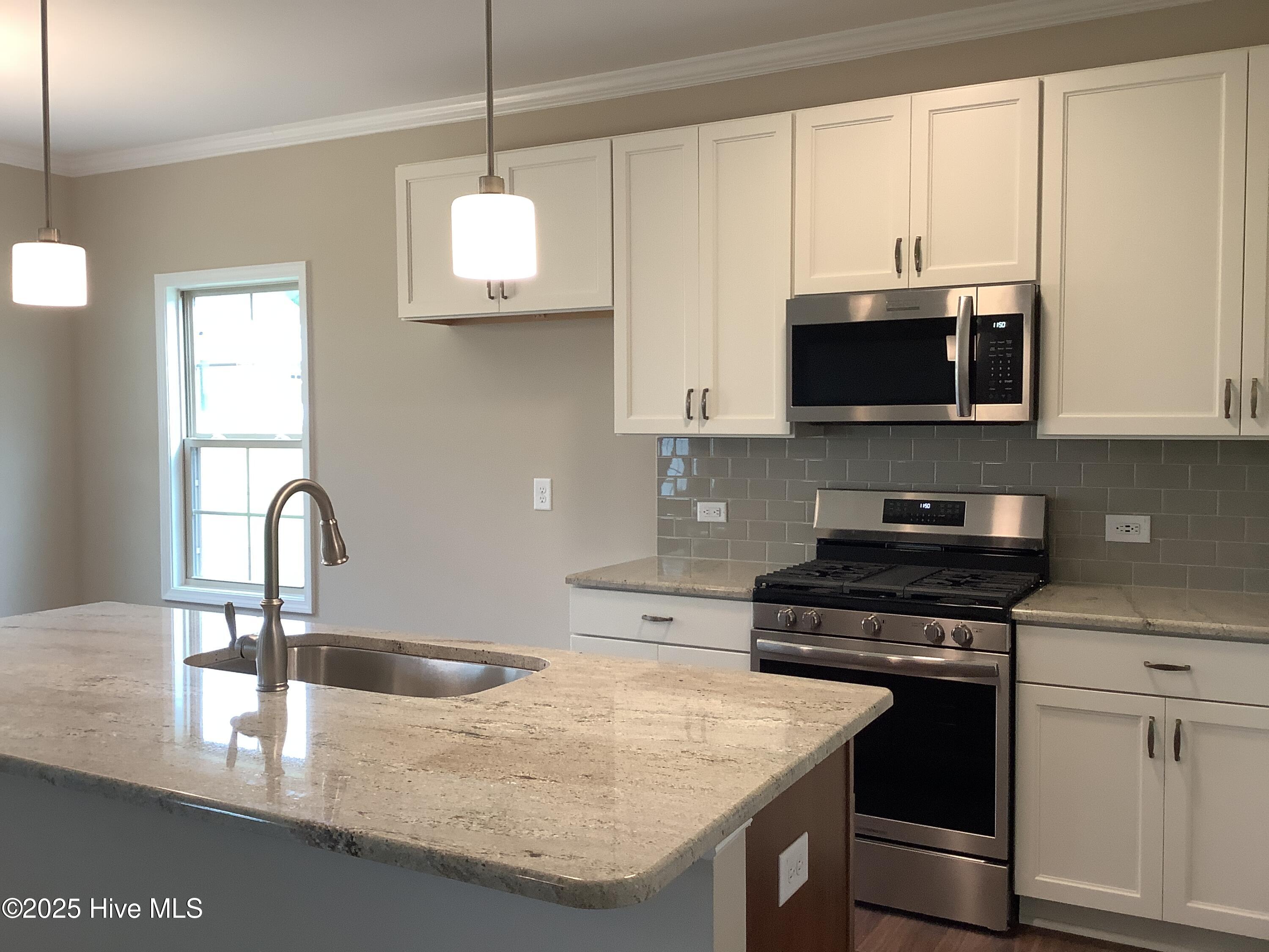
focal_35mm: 31
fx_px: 1136
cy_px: 476
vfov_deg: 45.4
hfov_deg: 58.4
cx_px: 634
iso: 80
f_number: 2.4
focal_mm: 3.3
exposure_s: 1/50
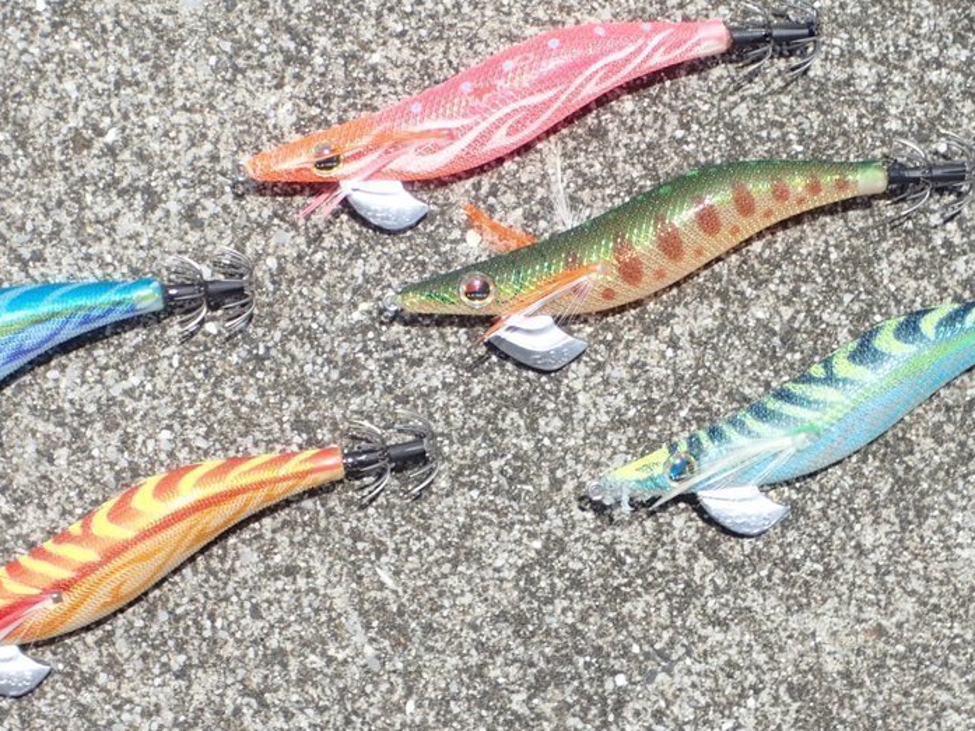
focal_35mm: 90
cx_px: 414
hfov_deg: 21.8
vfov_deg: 16.4
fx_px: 2535
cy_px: 349
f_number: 4.5
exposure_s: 1/640
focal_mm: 8.99
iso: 100
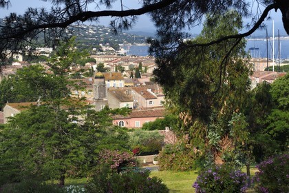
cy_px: 96
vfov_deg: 19.5
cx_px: 144
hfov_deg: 28.8
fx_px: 562
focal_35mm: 70
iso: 200
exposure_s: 1/200
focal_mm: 70
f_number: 14
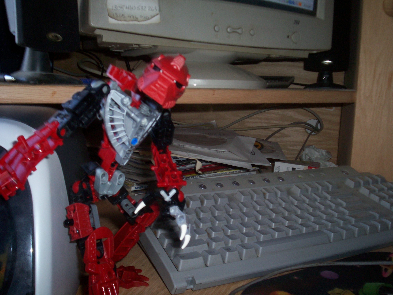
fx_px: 409
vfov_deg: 39.7
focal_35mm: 36
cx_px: 196
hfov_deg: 51.4
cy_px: 148
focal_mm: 5.9
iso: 140
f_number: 4.5
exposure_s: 1/64
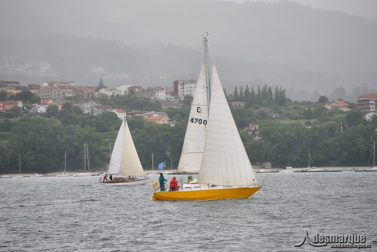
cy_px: 126
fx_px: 1966
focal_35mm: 188
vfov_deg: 7.3
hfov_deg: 11.0
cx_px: 188
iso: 200
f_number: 5.6
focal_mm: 125
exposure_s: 1/500
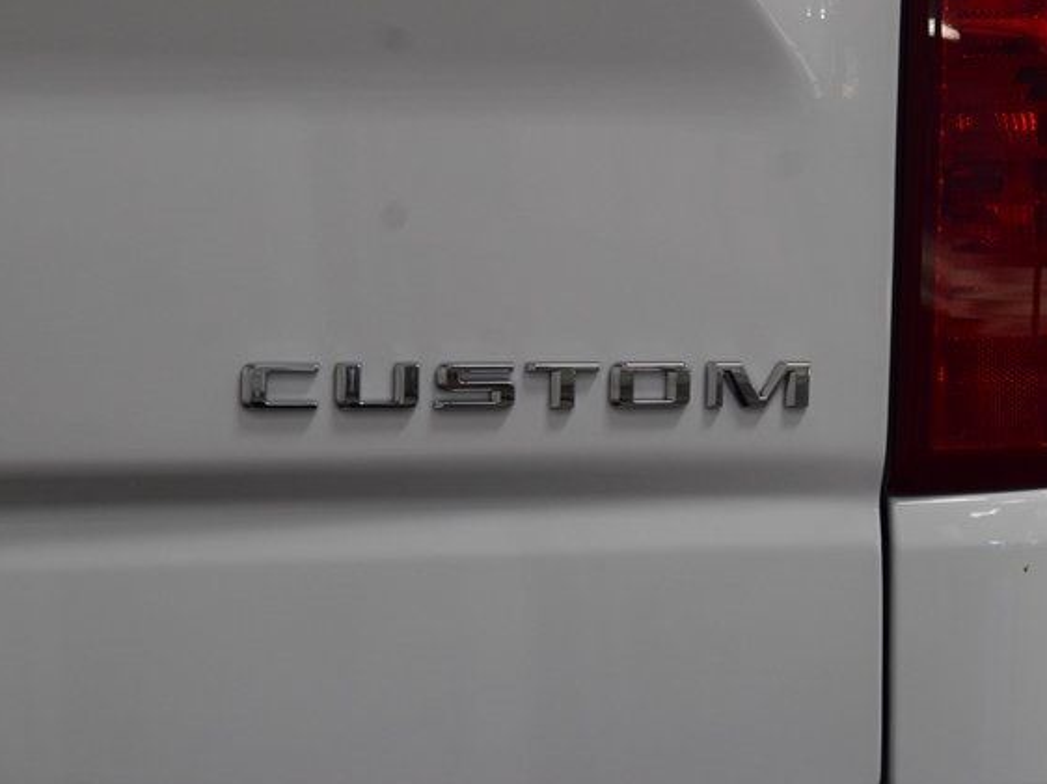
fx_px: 3477
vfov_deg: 12.9
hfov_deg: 17.1
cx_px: 531
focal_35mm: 115
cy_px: 392
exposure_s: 1/125
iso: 1600
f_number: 6.3
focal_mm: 70
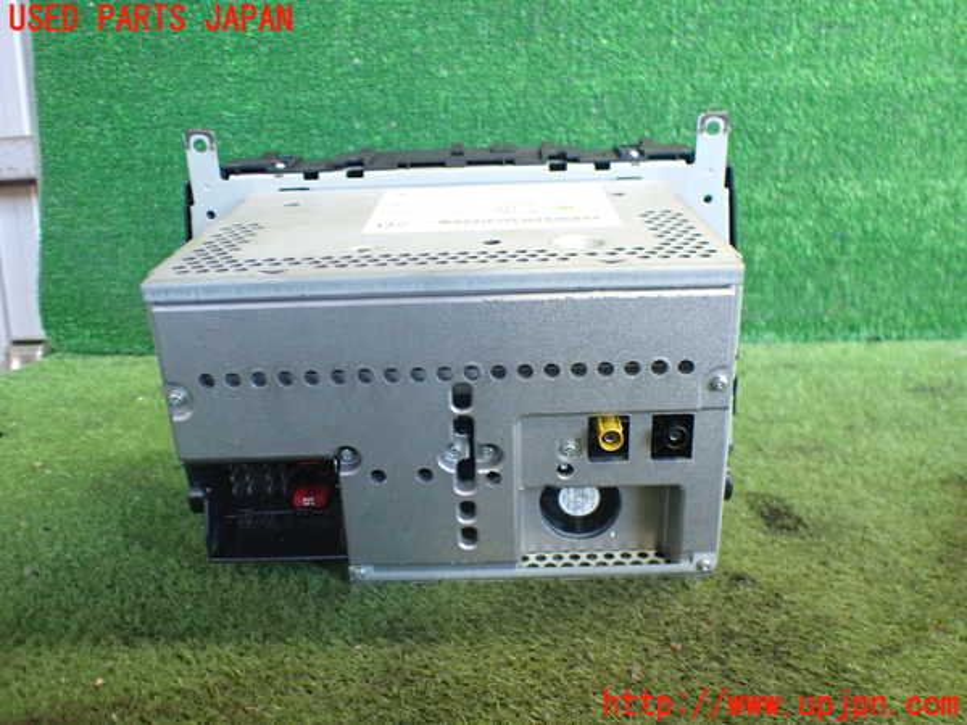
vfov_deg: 46.8
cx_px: 484
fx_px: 838
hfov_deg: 60.0
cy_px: 362
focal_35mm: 30
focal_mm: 5.4
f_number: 2.3
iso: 800
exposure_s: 1/80
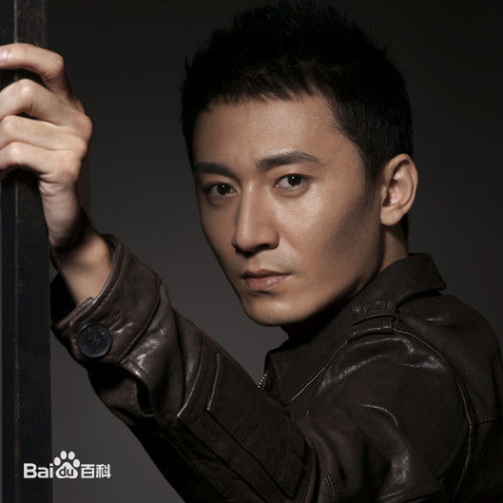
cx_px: 366
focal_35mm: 173
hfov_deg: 10.1
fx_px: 2844
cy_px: 251
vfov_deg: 10.1
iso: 100
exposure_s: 1/125
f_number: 14
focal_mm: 135
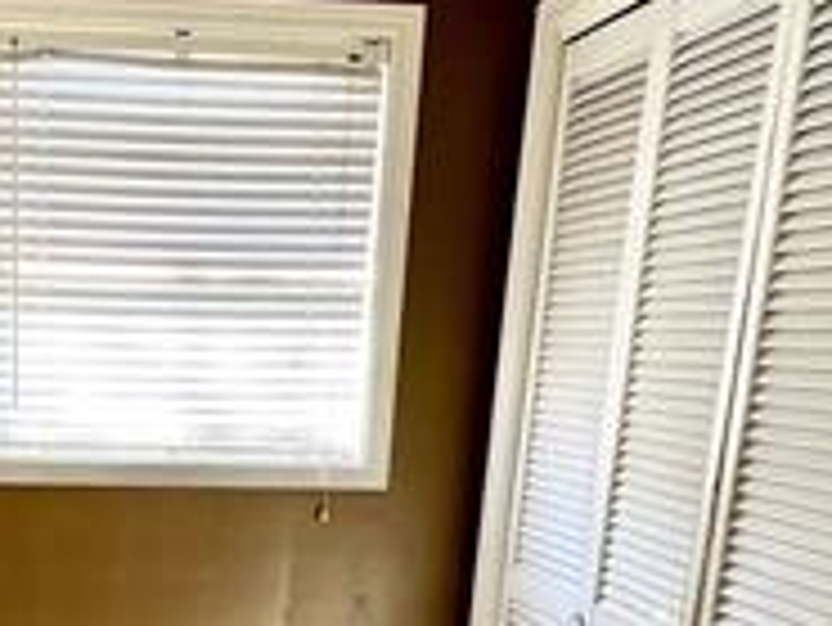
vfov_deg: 29.4
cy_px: 671
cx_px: 126
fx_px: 1082
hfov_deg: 39.8
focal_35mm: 45
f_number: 1.8
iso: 200
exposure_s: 1/99
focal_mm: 1.57
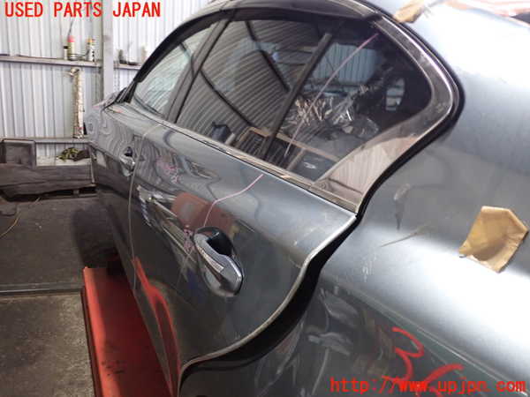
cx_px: 265
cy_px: 198
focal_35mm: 30
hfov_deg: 60.0
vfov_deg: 46.8
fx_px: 459
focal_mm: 5.4
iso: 400
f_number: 2.3
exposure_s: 1/30
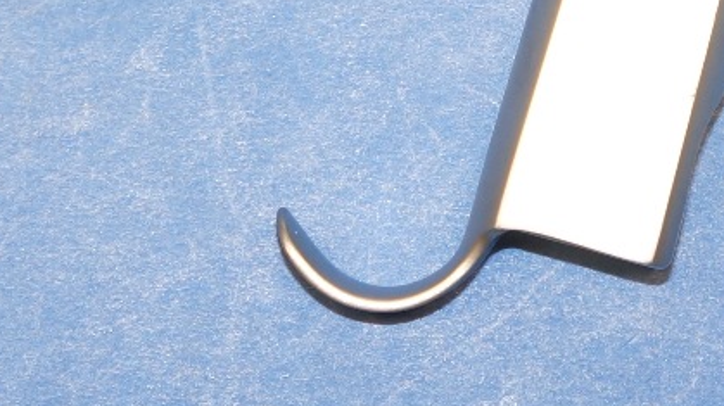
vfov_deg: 5.8
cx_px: 363
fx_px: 3914
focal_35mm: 204
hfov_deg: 10.6
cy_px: -416
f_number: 4.5
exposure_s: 1/60
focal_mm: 34
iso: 400
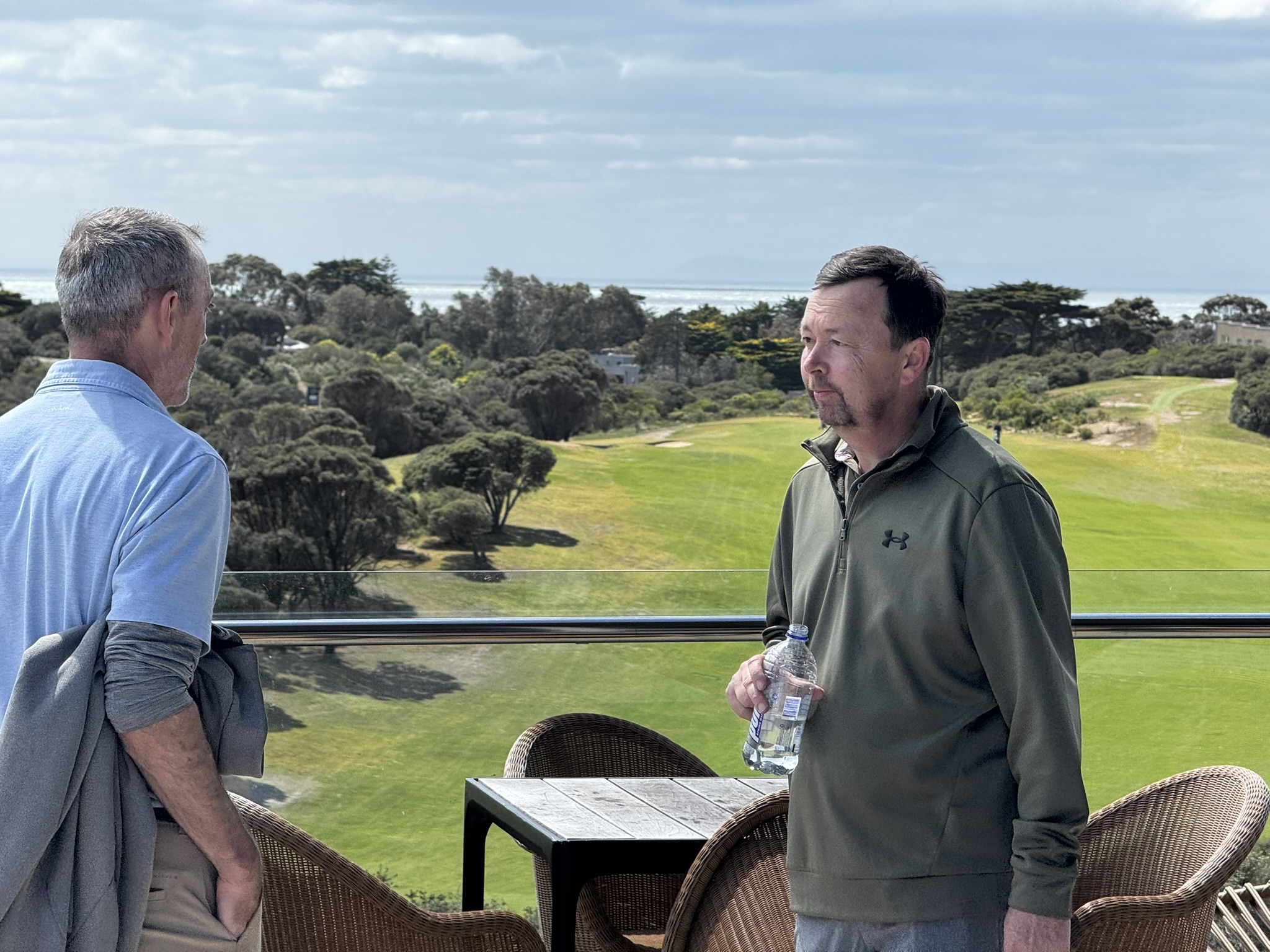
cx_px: 635
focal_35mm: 120
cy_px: 476
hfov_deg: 16.4
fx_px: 4403
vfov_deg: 12.3
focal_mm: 15.66
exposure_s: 1/1294
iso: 50
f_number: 2.8
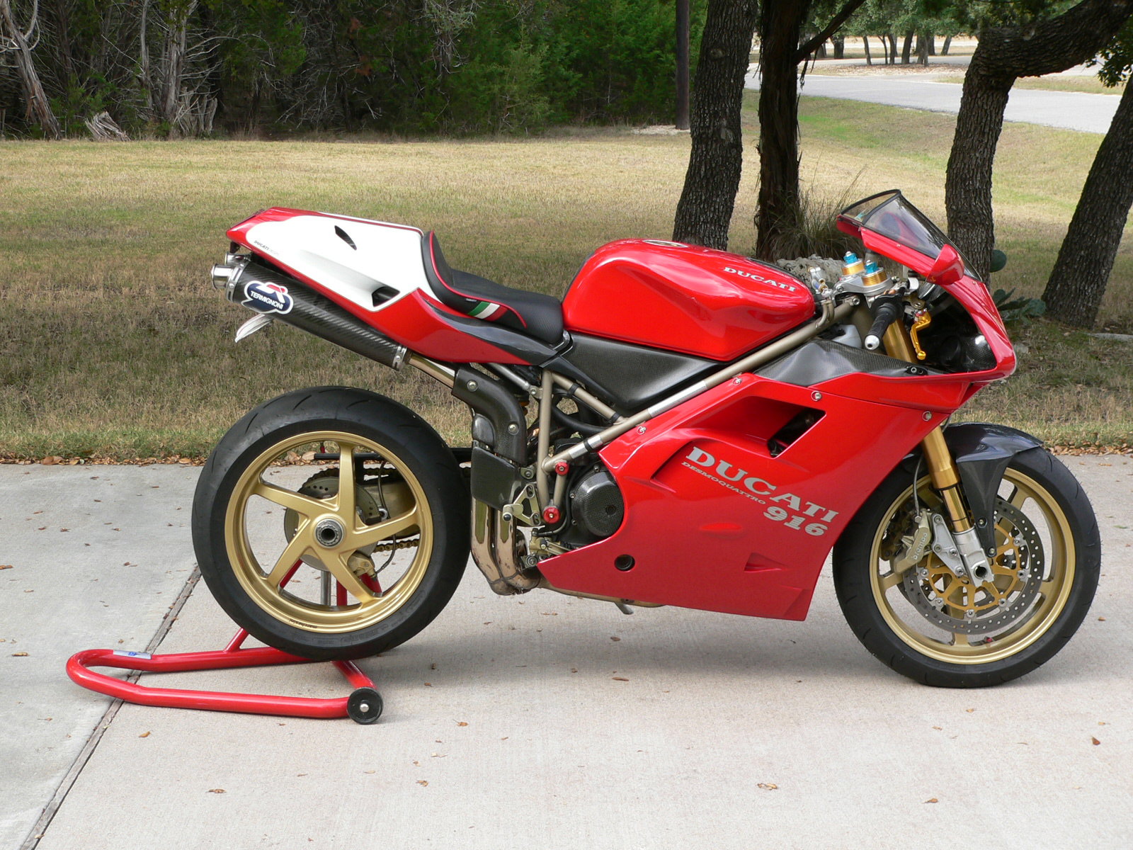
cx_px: 566
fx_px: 1997
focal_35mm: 61
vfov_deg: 24.0
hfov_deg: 31.7
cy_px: 425
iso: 80
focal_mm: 10.2
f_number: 4
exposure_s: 1/100
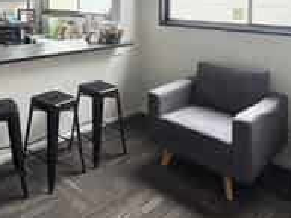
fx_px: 303
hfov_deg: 49.0
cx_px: 67
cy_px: 8
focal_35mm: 36
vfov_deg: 36.3
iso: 40
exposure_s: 1/137
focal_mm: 2.22
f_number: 2.2
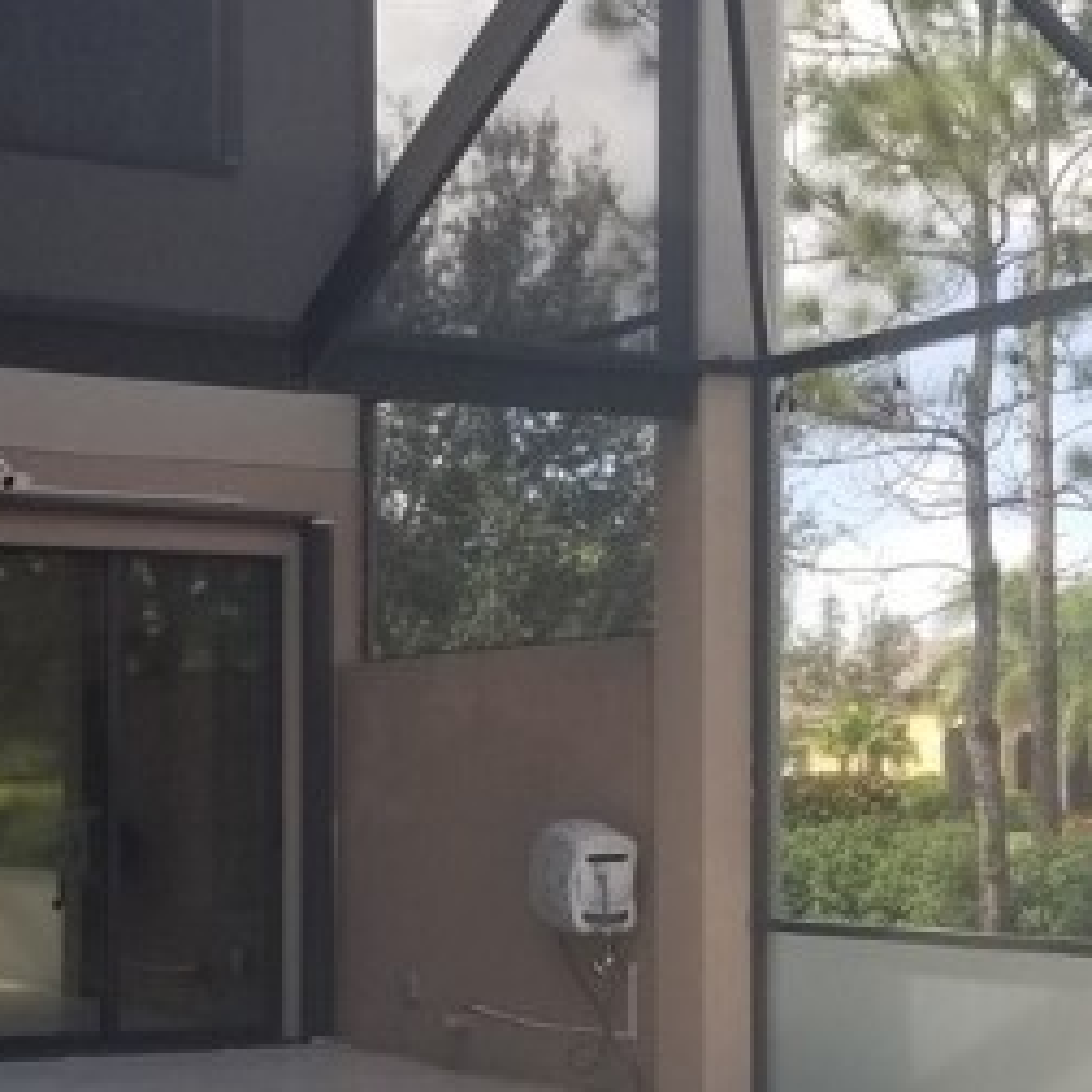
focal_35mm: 70
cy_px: 893
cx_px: 247
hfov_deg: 24.3
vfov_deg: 24.2
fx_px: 2498
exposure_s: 1/455
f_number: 1.7
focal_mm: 4.25
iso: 50
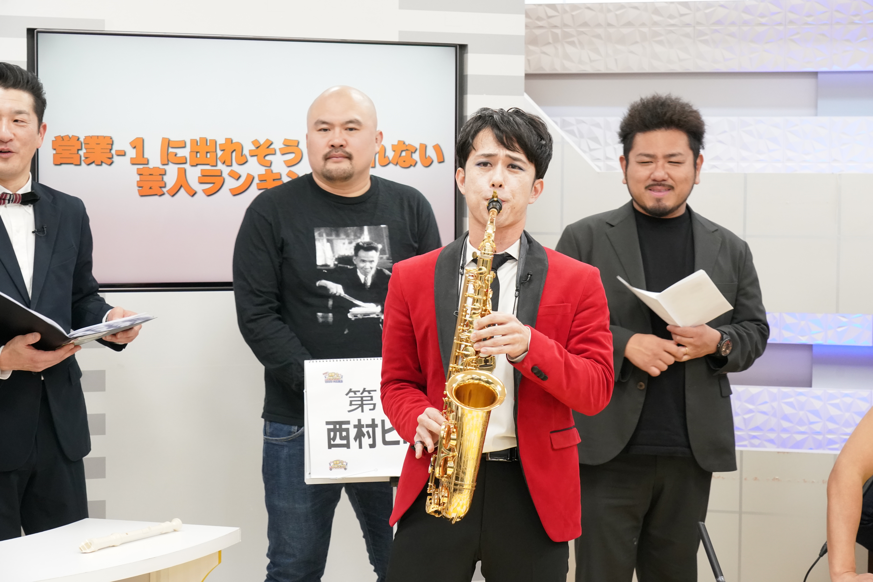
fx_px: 1843
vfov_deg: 17.9
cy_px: 291
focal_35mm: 76
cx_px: 436
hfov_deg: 26.7
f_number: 8
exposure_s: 1/160
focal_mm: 76
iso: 5000
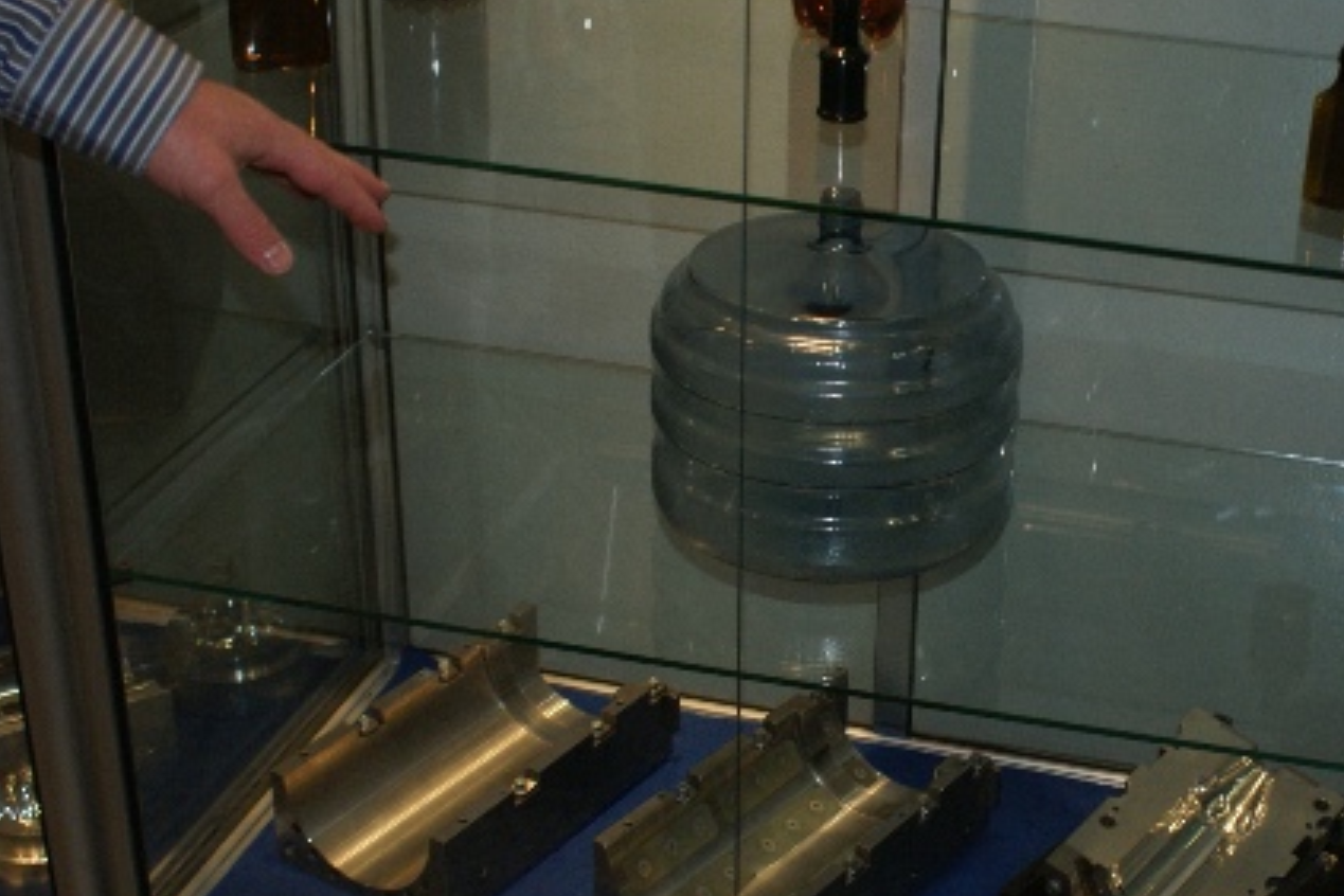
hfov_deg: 33.3
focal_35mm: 59
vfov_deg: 23.0
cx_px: 1001
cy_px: 504
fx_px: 2202
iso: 400
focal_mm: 26
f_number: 5.6
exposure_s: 1/60
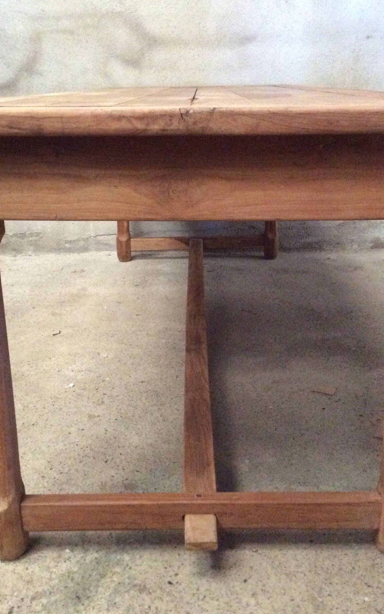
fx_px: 603
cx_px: 197
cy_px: 312
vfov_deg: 54.0
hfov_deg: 35.3
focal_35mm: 36
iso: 640
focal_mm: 3.3
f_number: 2.4
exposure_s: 1/17
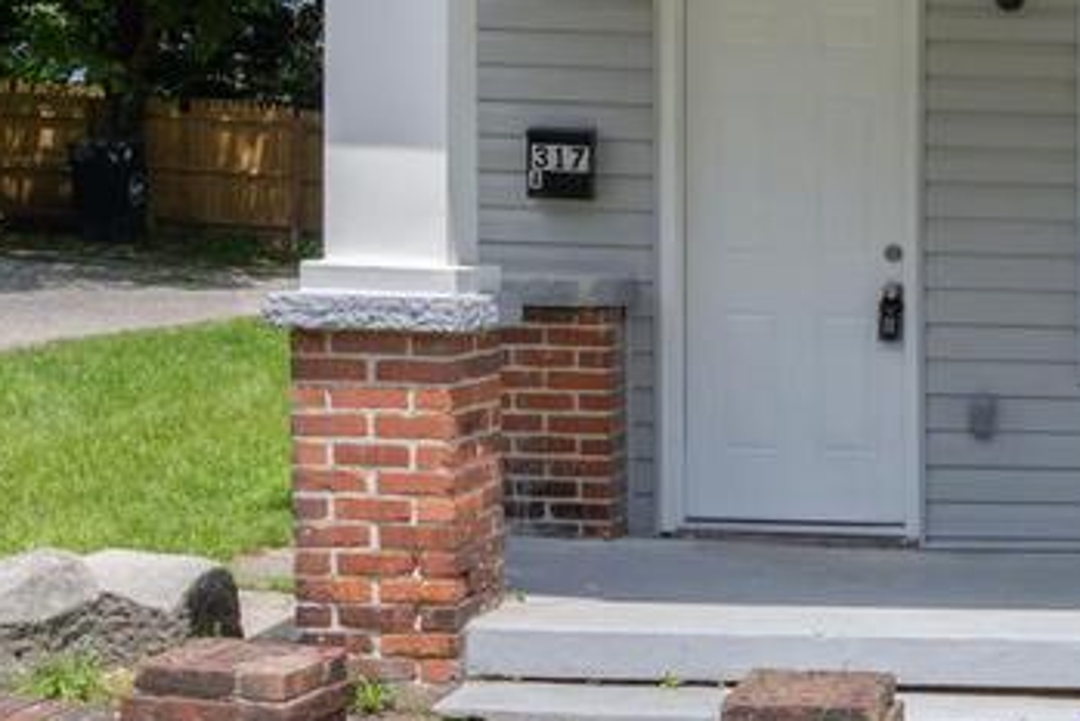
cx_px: 1272
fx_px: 1981
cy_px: -350
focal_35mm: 66
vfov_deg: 18.4
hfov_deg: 27.2
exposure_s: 1/160
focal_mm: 16
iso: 100
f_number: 32
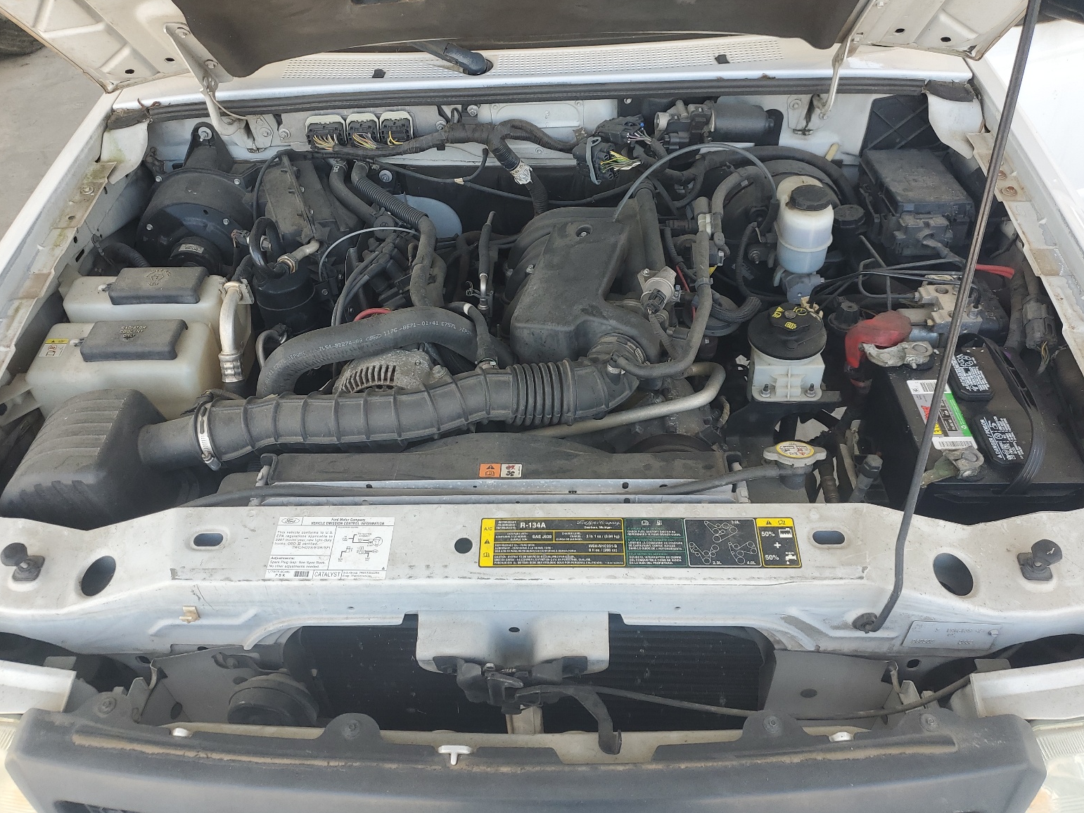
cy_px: 407
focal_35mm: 27
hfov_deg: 65.3
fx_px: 846
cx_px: 526
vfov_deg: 51.4
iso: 50
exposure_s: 1/263
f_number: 1.5
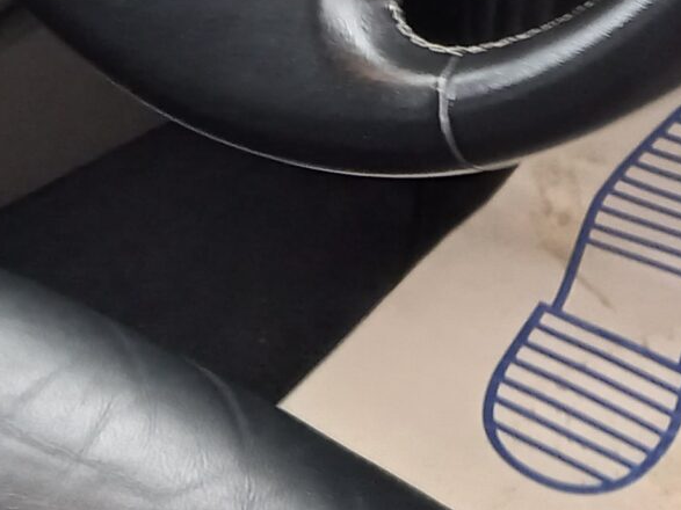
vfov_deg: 12.1
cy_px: -490
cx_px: 232
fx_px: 2144
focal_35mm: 109
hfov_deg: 18.0
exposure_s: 1/24
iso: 200
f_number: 2
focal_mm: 4.6
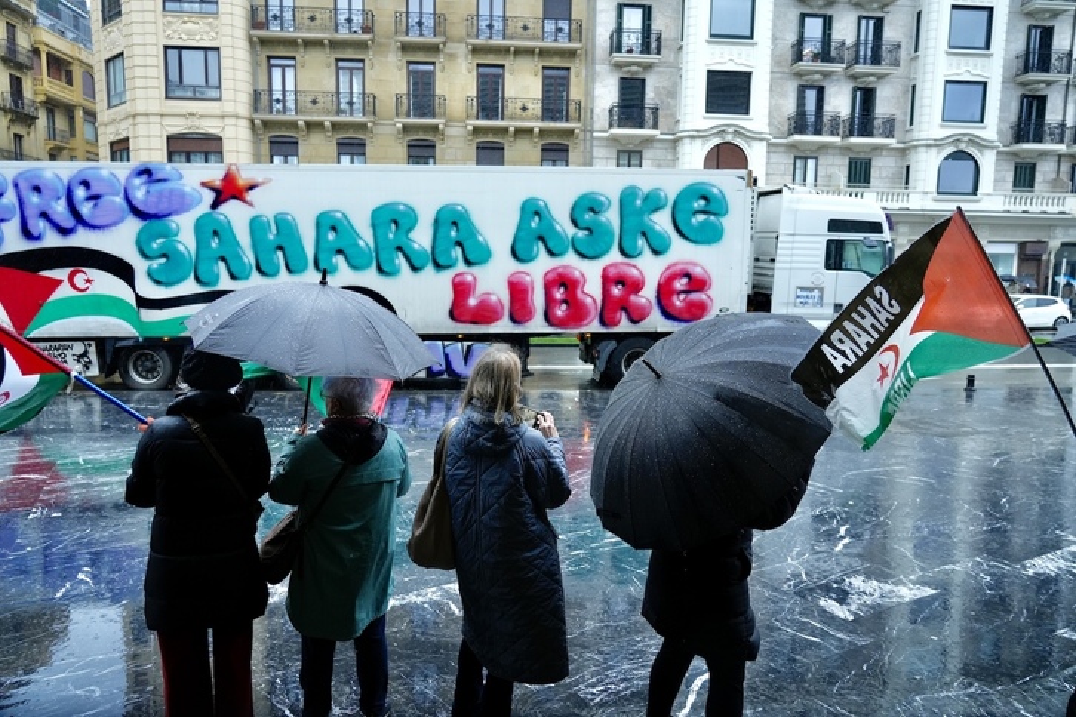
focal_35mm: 24
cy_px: 358
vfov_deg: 53.1
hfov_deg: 73.7
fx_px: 717
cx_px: 538
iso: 1600
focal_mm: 24
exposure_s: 1/250
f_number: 4
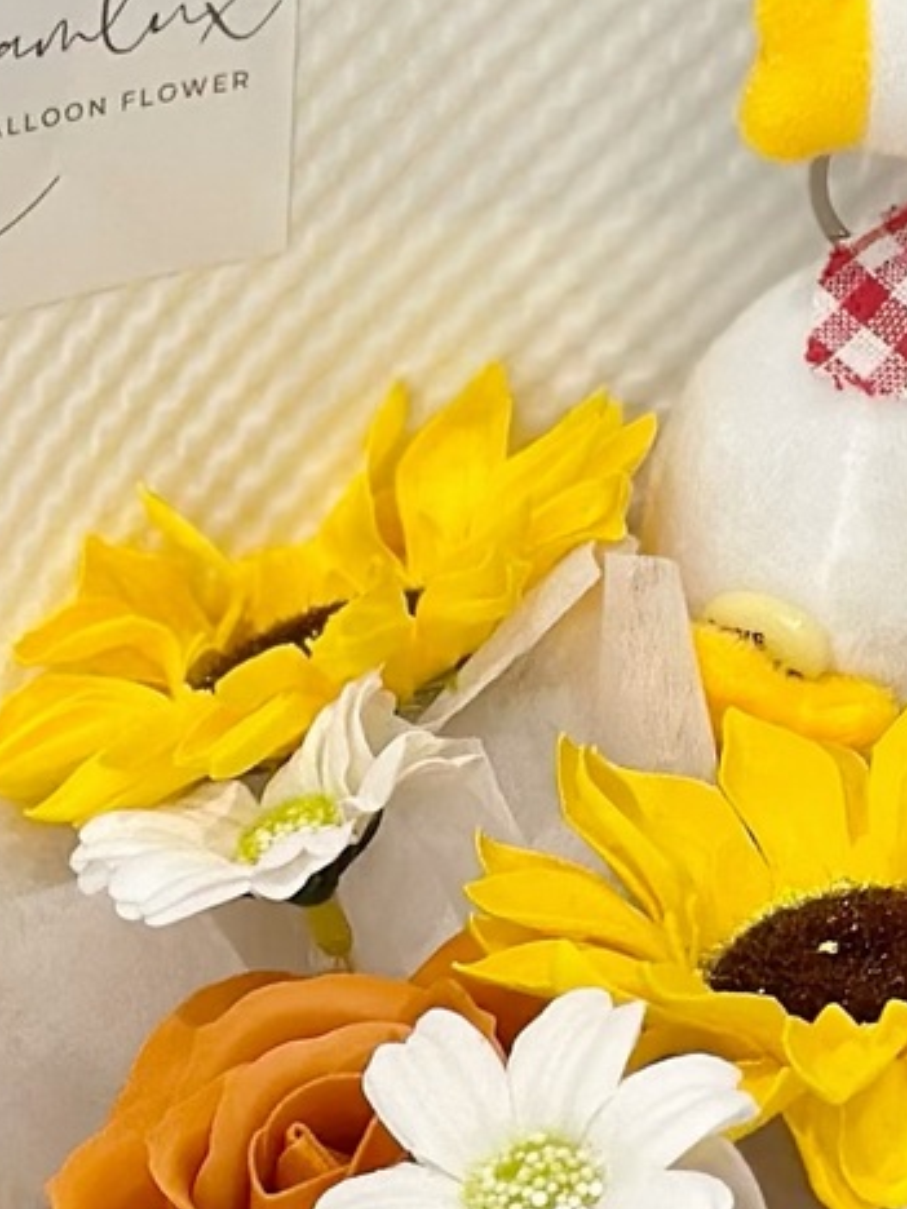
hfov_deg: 6.0
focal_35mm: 246
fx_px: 8594
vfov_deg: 8.0
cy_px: 837
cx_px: 261
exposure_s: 1/50
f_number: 1.78
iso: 100
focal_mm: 6.86
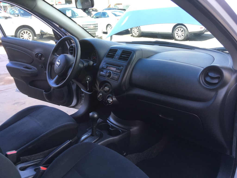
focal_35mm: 29
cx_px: 118
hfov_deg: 61.7
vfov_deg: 48.2
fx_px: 199
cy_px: 89
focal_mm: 4.15
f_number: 2.2
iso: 32
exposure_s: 1/120
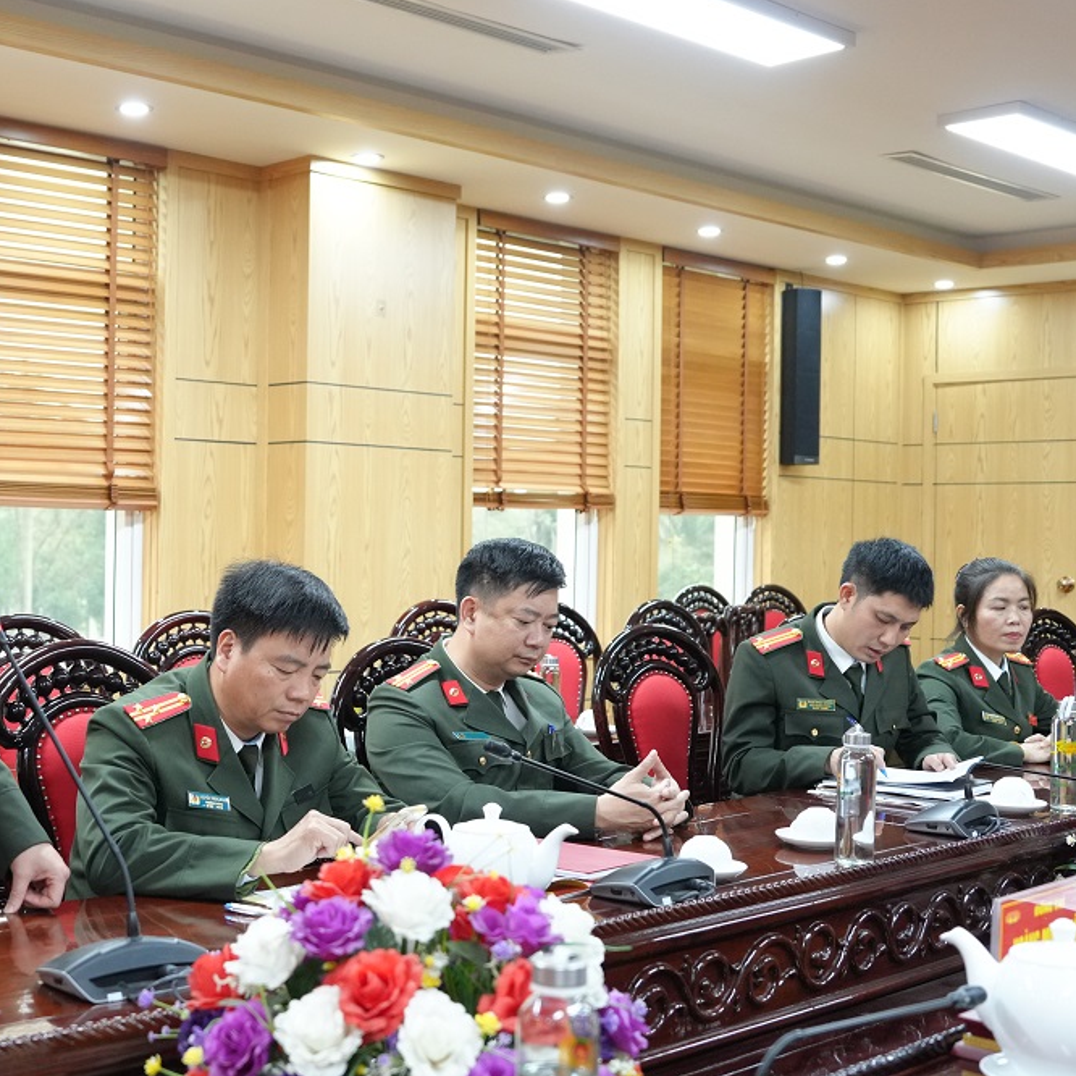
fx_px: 1653
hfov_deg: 35.3
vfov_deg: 36.1
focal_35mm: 47
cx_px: 268
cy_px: 546
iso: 2500
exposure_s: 1/200
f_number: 2.8
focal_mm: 24
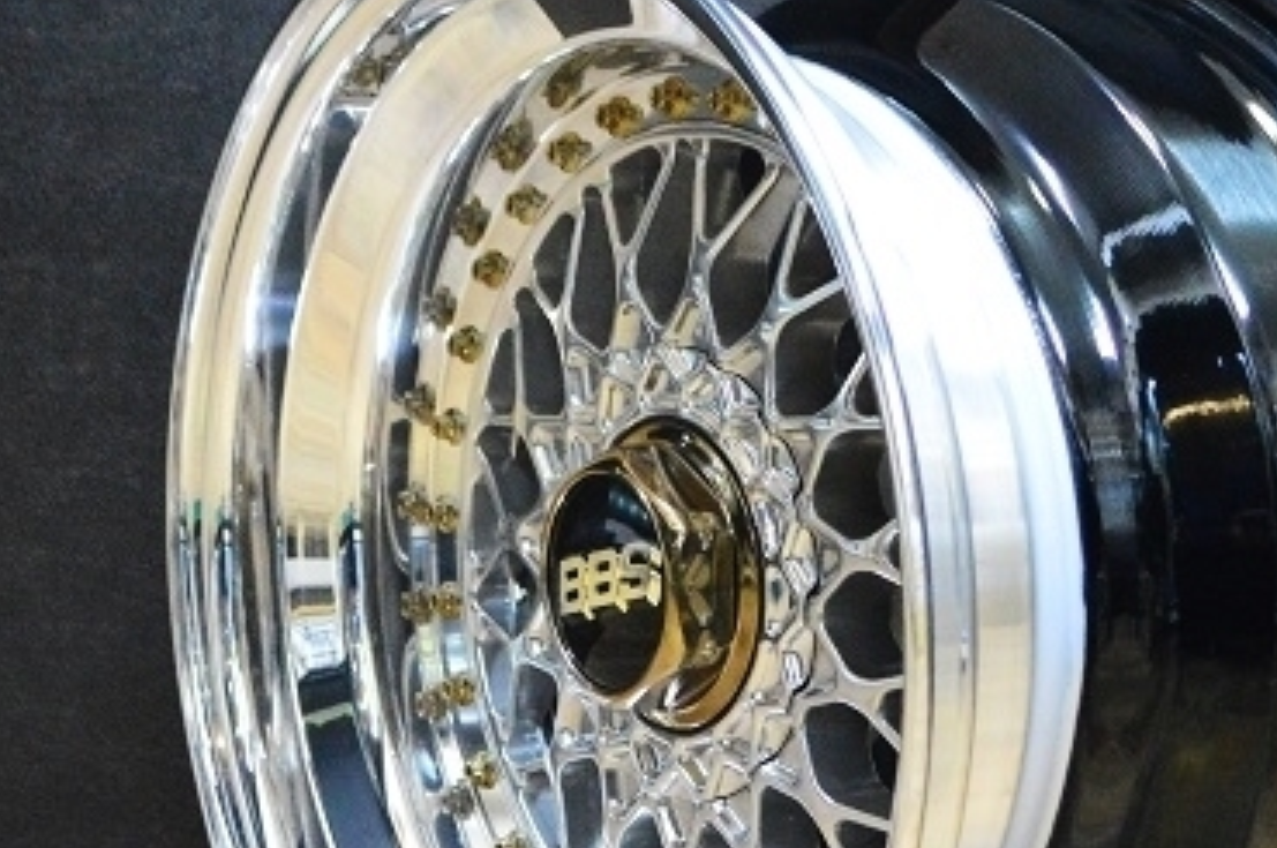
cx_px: 730
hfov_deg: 23.4
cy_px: 575
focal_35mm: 87
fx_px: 3082
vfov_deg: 15.6
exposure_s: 1/30
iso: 6400
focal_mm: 34
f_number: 5
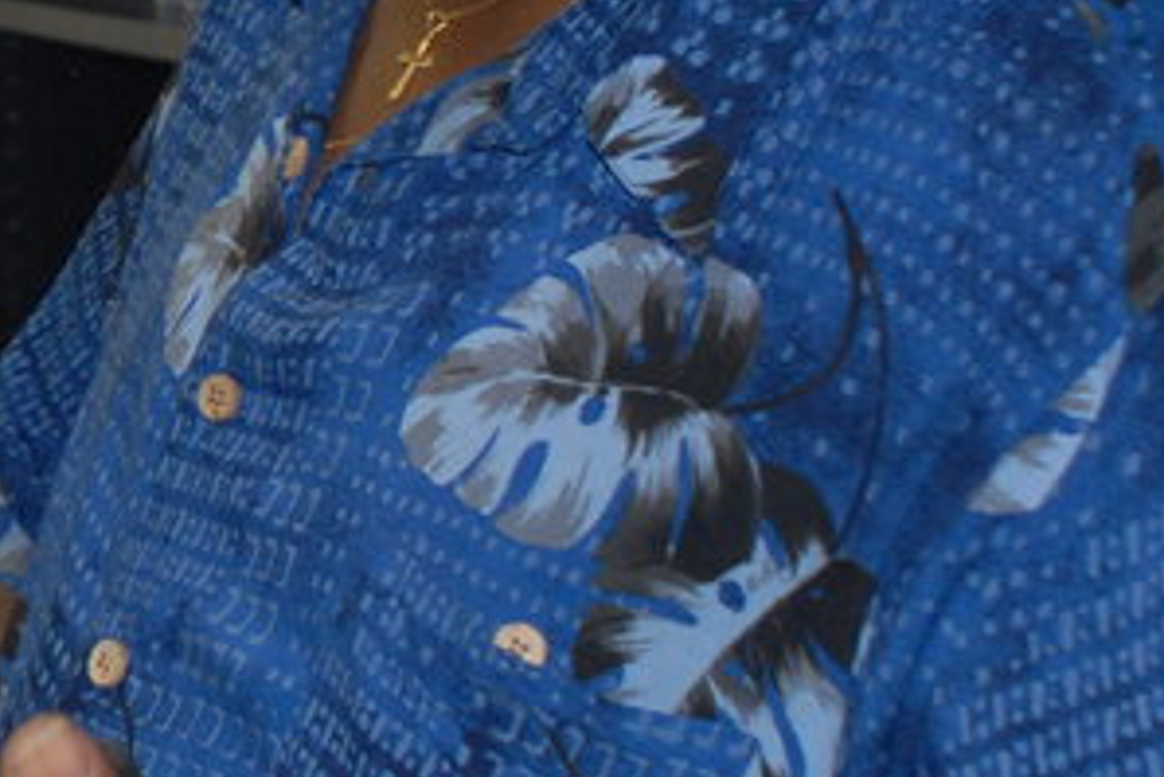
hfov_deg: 15.6
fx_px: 4011
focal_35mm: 124
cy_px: 143
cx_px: -410
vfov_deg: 11.0
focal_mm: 24
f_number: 5
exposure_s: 1/60
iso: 500
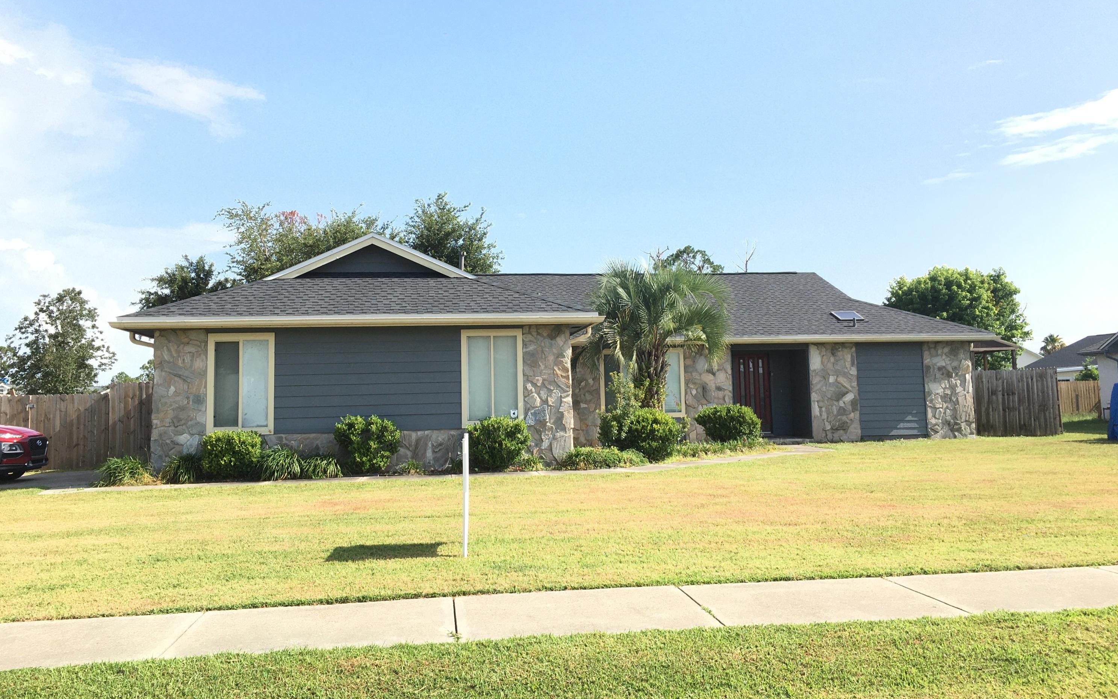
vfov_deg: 40.5
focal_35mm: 31
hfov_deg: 61.2
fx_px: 944
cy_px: 311
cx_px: 558
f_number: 2.2
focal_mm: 4.15
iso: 25
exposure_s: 1/916
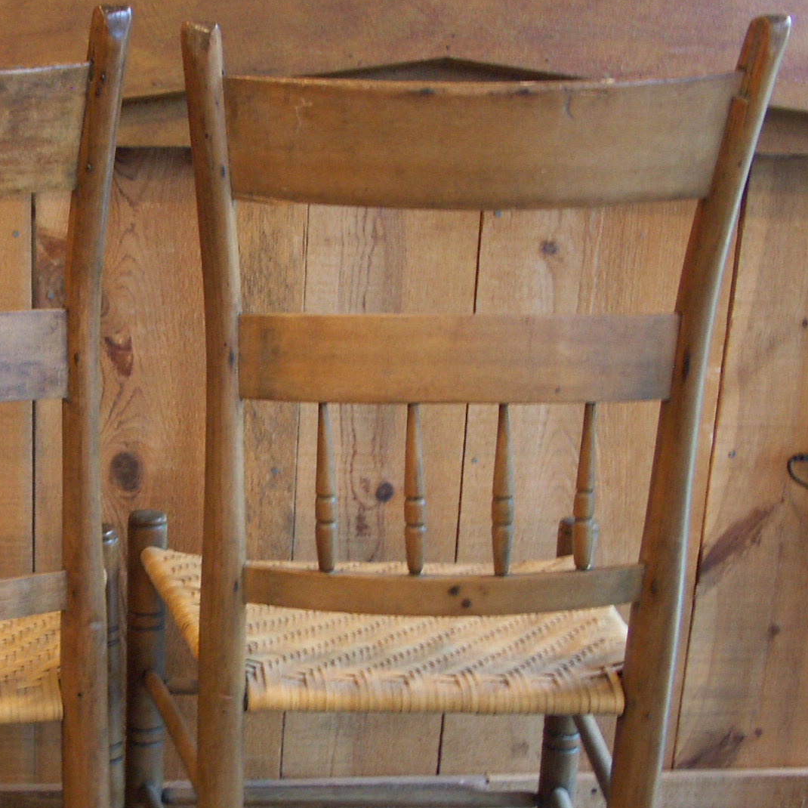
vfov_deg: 30.8
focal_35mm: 55
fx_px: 1452
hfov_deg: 29.9
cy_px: 550
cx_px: 97
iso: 200
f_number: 2.8
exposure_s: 1/6
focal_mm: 8.27
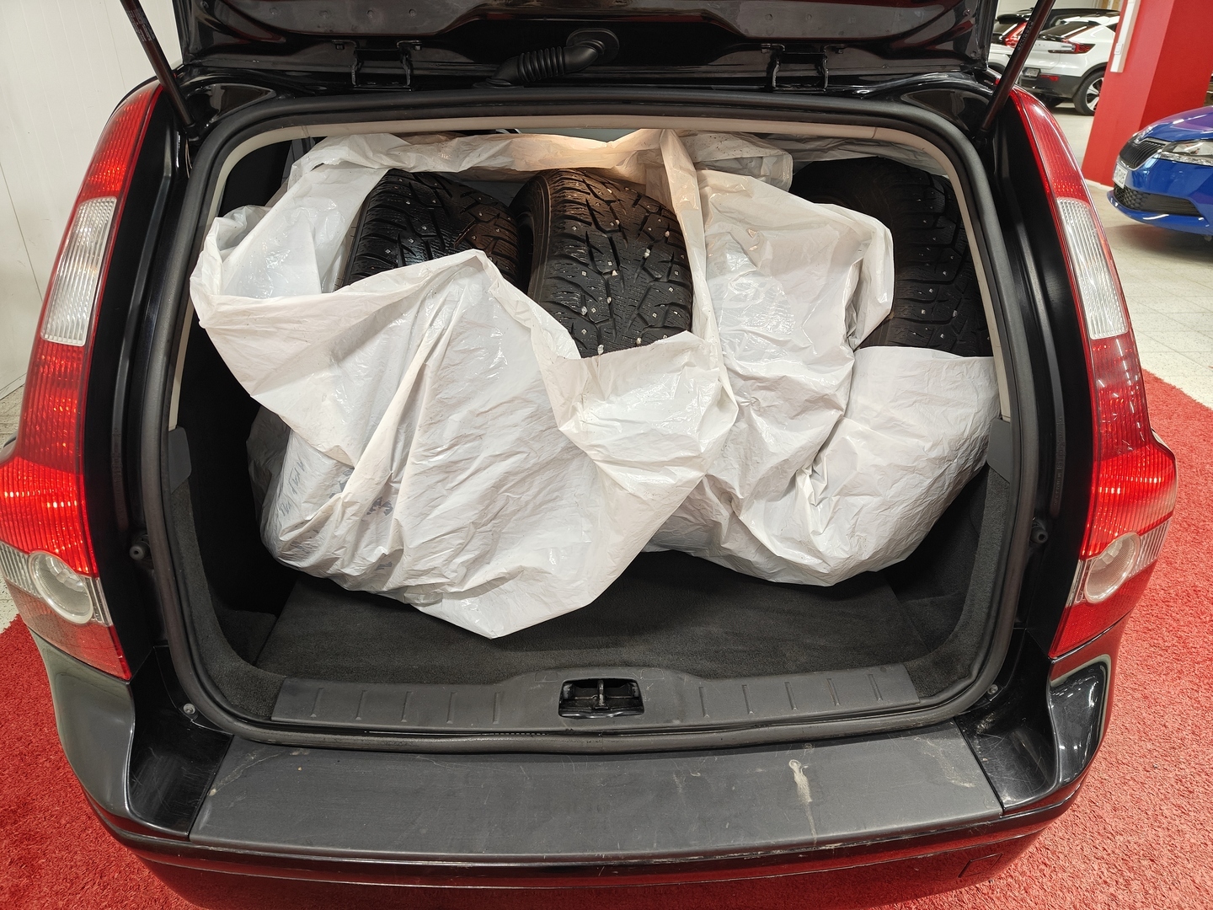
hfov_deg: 71.6
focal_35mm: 24
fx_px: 841
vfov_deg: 56.8
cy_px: 455
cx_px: 606
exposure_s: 1/50
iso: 100
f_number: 1.8
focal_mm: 5.59
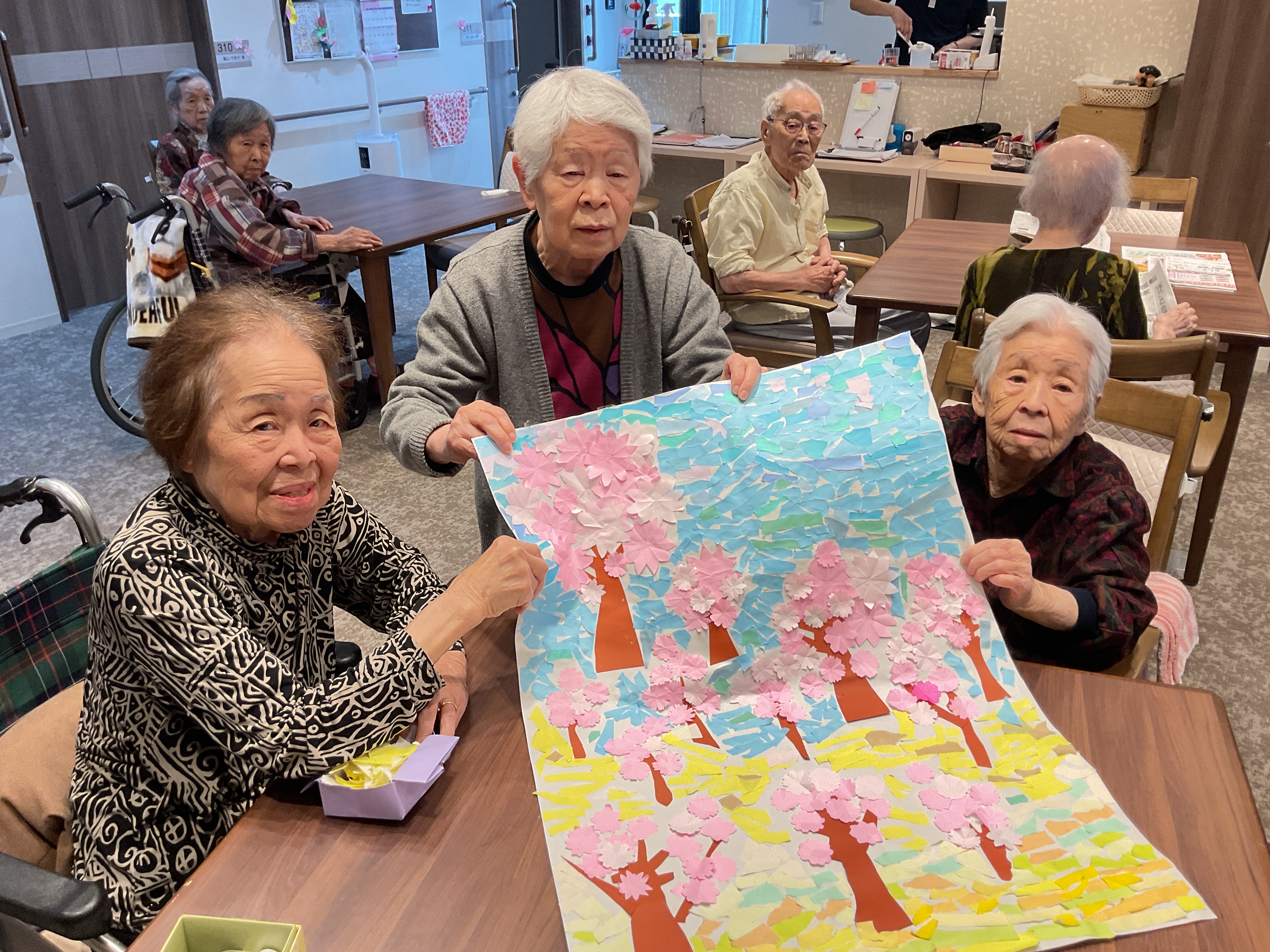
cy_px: 476
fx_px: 1064
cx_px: 635
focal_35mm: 29
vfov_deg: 48.2
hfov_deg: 61.7
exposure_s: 1/100
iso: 64
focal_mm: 3
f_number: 1.8
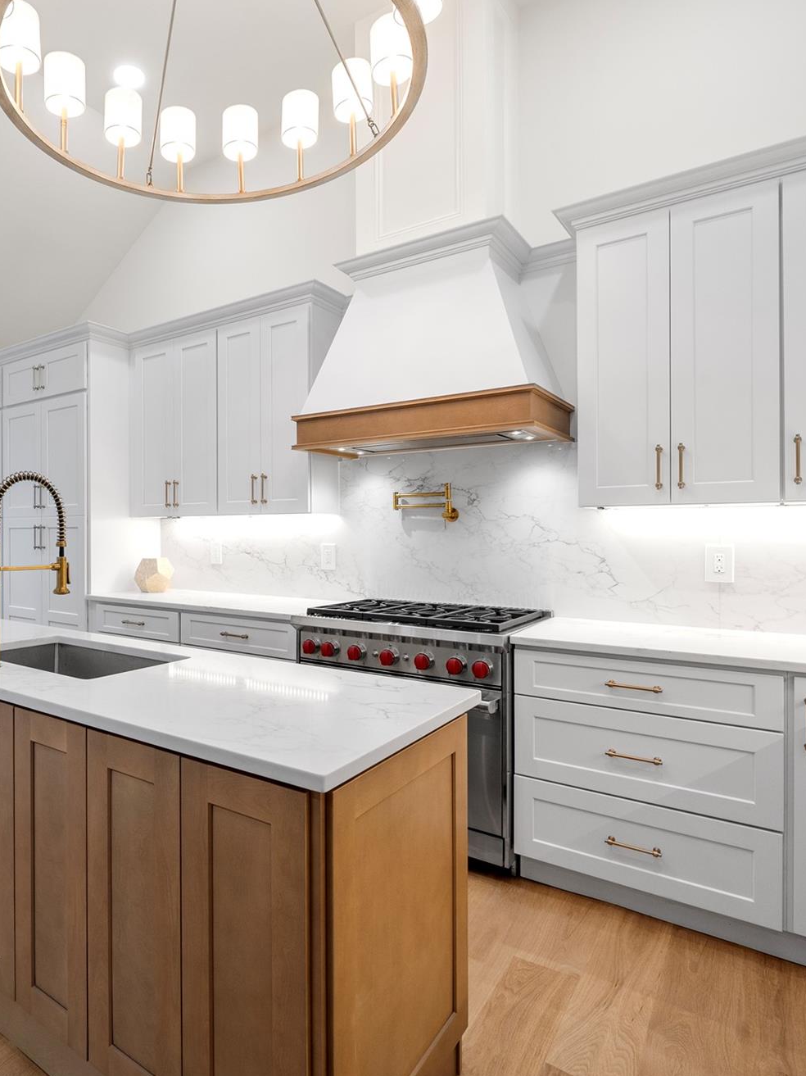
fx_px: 652
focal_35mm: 21
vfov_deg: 79.0
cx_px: 246
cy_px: 531
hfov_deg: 61.3
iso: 500
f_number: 9
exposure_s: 1/5
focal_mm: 14
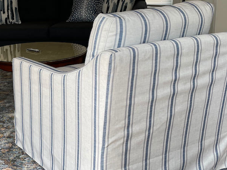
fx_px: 361
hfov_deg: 33.3
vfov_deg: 26.5
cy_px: 74
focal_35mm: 55
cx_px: 28
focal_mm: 4.2
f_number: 1.6
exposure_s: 1/121
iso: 40
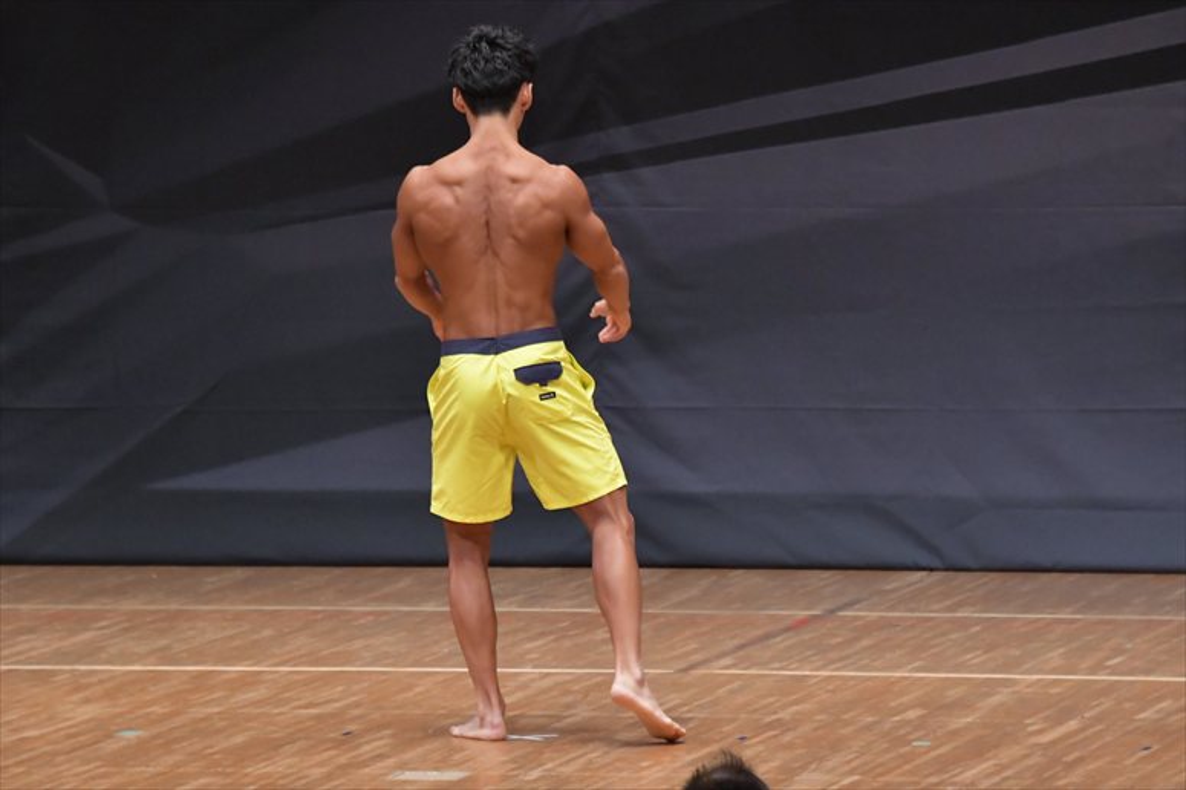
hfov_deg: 6.9
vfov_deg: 4.6
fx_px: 9879
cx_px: 593
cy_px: 395
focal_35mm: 300
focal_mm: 200
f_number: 5.6
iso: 6400
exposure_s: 1/400
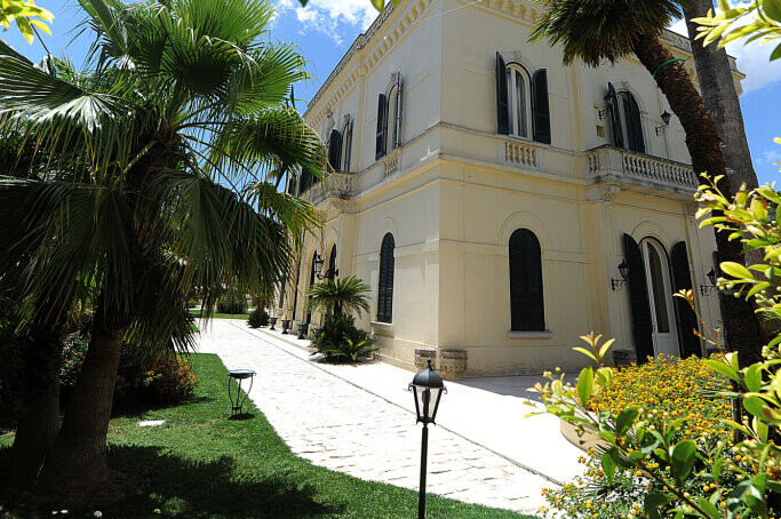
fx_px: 455
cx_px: 412
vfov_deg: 56.6
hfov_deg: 81.2
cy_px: 133
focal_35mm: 21
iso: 200
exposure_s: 1/400
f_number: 10
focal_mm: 14
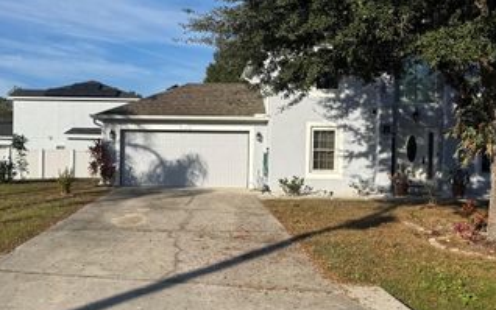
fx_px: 541
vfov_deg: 32.0
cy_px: 166
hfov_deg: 48.7
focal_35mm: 40
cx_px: 178
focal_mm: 6.76
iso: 80
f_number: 1.78
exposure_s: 1/6410
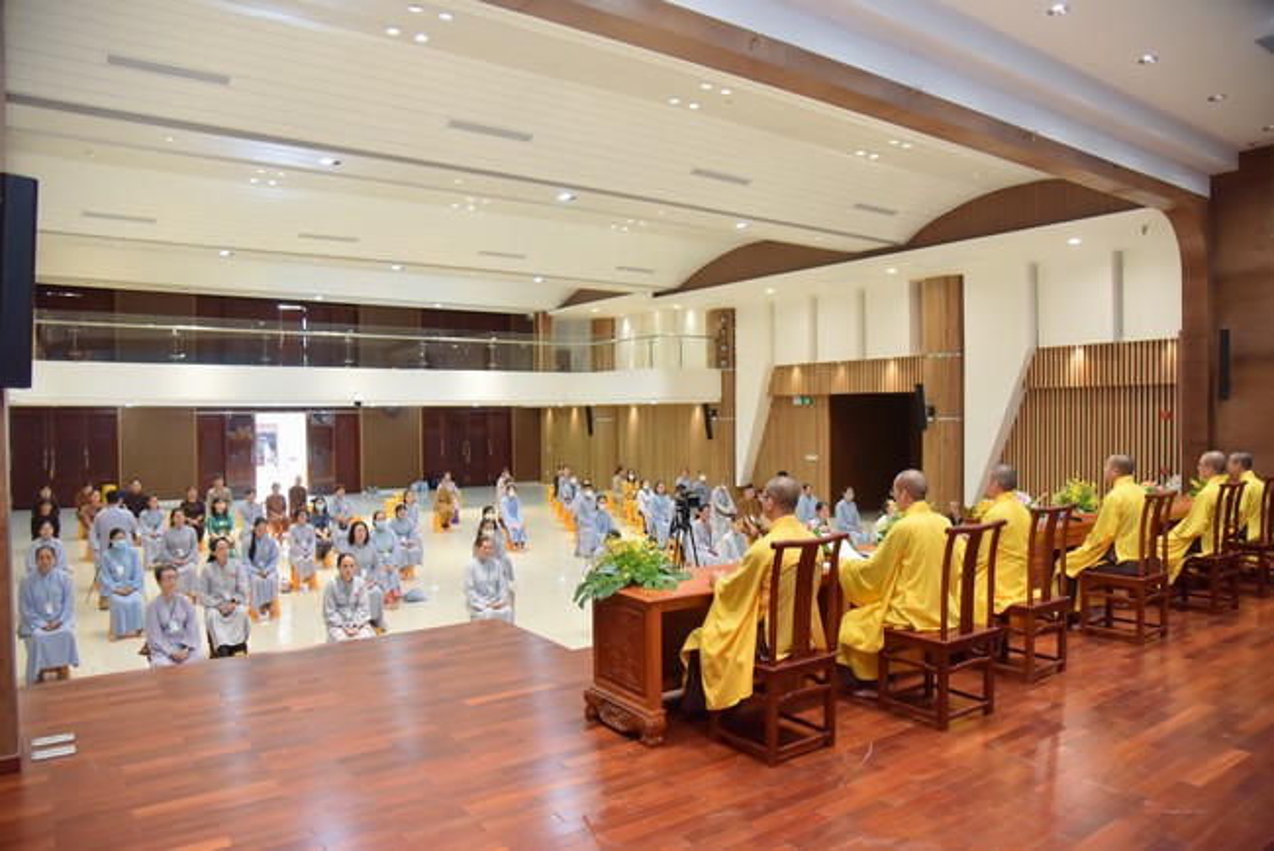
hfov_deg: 73.7
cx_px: 637
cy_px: 426
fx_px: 850
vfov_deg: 53.2
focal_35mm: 24
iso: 1250
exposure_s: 1/125
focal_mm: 24
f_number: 4
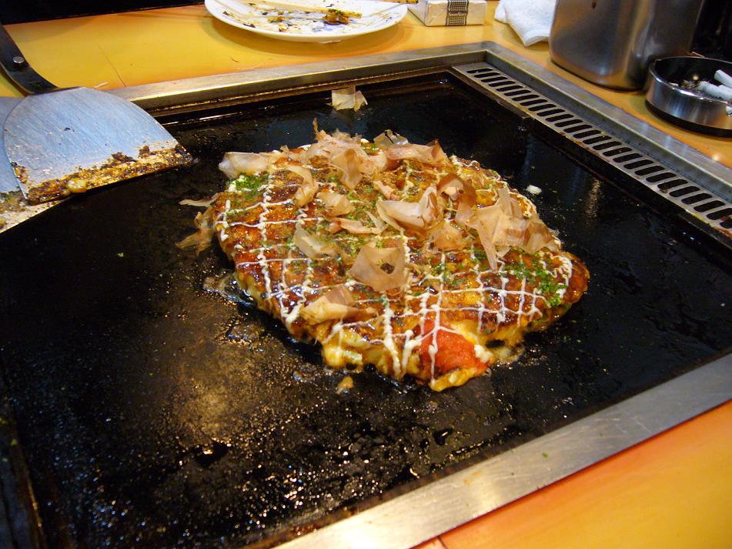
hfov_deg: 52.6
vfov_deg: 40.7
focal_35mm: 35
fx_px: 740
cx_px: 366
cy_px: 274
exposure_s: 1/8
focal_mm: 5.8
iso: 200
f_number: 2.8
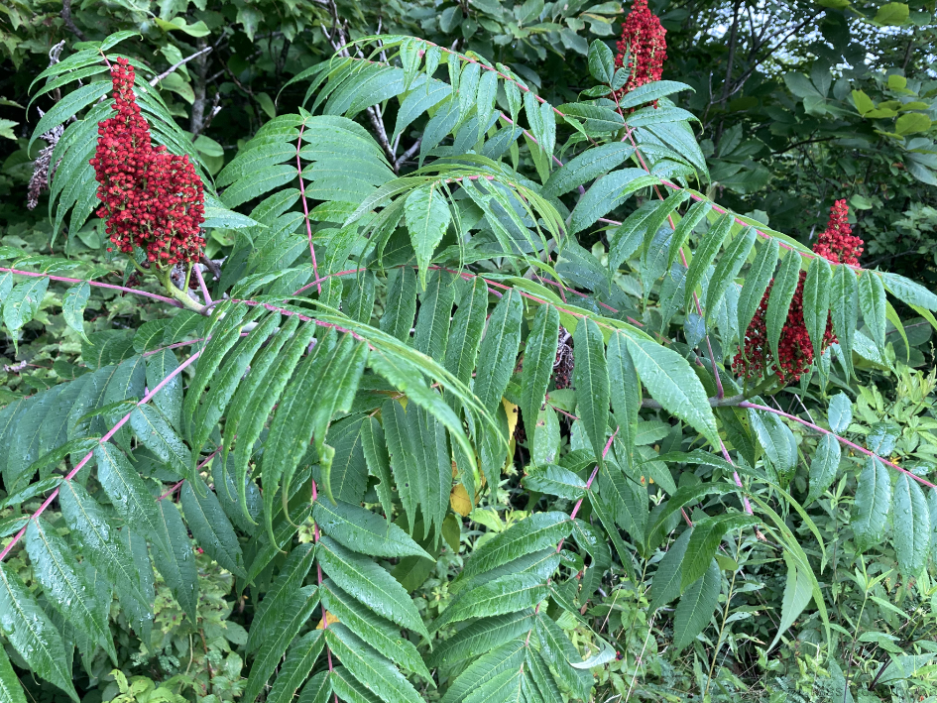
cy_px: 303
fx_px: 866
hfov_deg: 56.8
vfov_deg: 44.1
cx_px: 457
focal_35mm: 32
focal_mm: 4
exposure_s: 1/121
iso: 32
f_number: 1.8
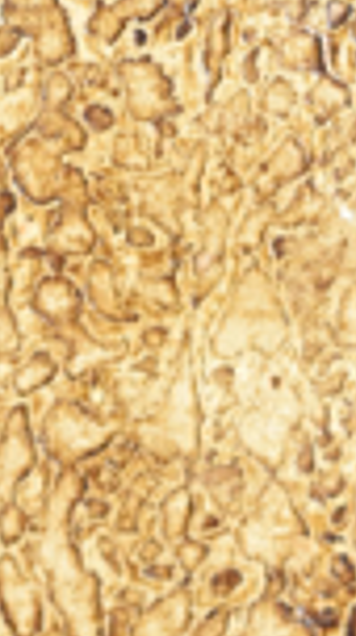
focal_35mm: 364
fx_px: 6139
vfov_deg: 5.9
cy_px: -107
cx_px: -264
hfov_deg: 3.3
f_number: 5.6
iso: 800
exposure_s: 1/125
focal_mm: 55
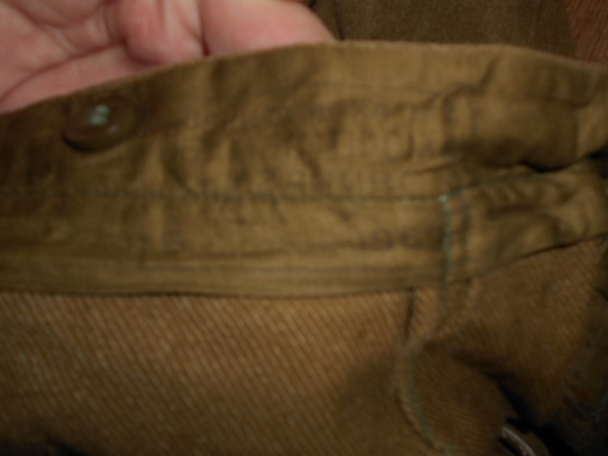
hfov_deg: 60.0
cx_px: 304
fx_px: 527
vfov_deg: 46.8
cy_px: 228
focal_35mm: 30
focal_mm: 5.1
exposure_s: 1/25
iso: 80
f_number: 3.4
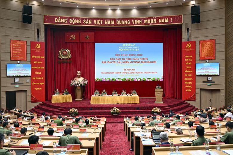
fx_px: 197
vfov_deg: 43.0
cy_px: 78
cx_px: 116
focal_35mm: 30
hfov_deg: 61.1
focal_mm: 30.5
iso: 1000
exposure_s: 1/160
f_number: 4.5
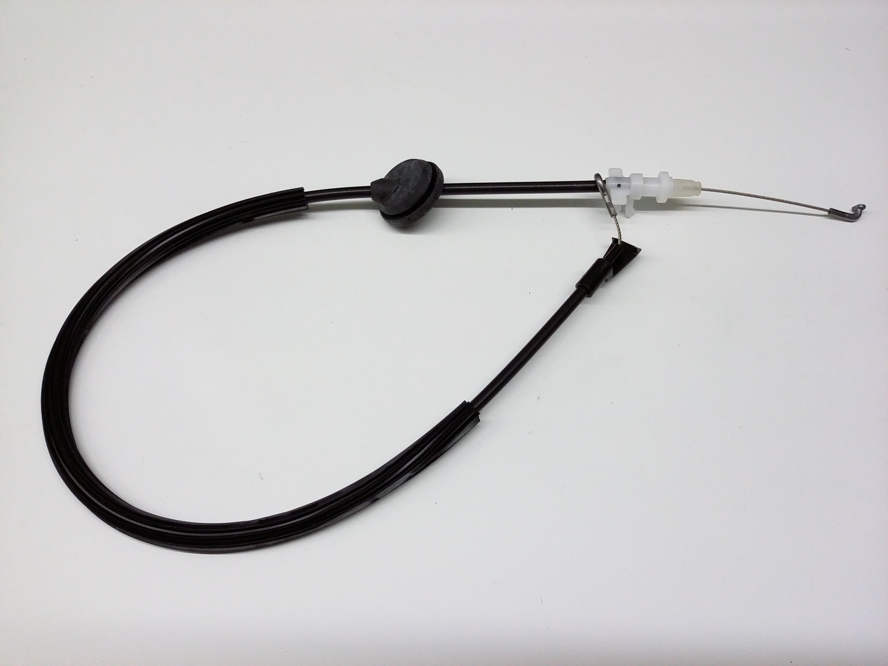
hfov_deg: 56.8
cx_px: 444
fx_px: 821
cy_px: 333
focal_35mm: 32
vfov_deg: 44.2
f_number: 2.4
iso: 160
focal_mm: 3.4
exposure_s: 1/30
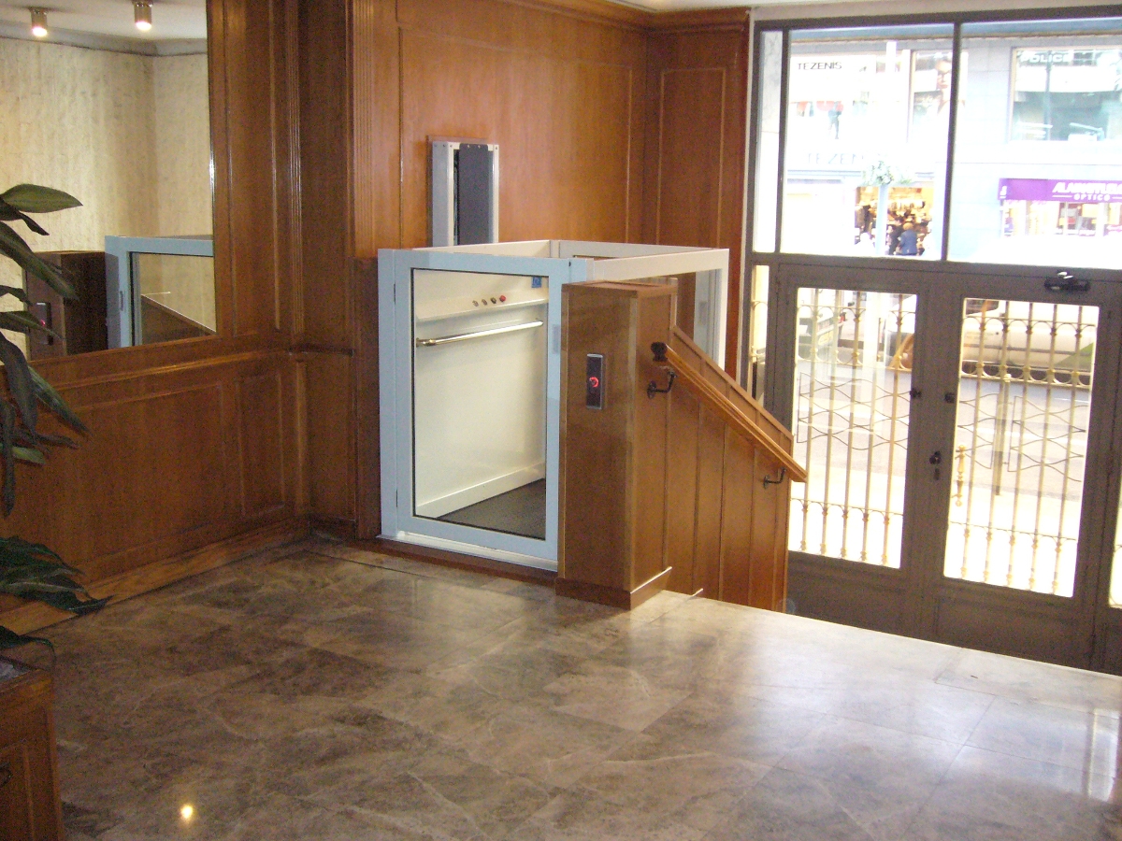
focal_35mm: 40
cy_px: 420
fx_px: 1297
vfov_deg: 36.0
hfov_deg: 46.8
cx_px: 561
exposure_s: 1/30
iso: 400
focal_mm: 6.6
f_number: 3
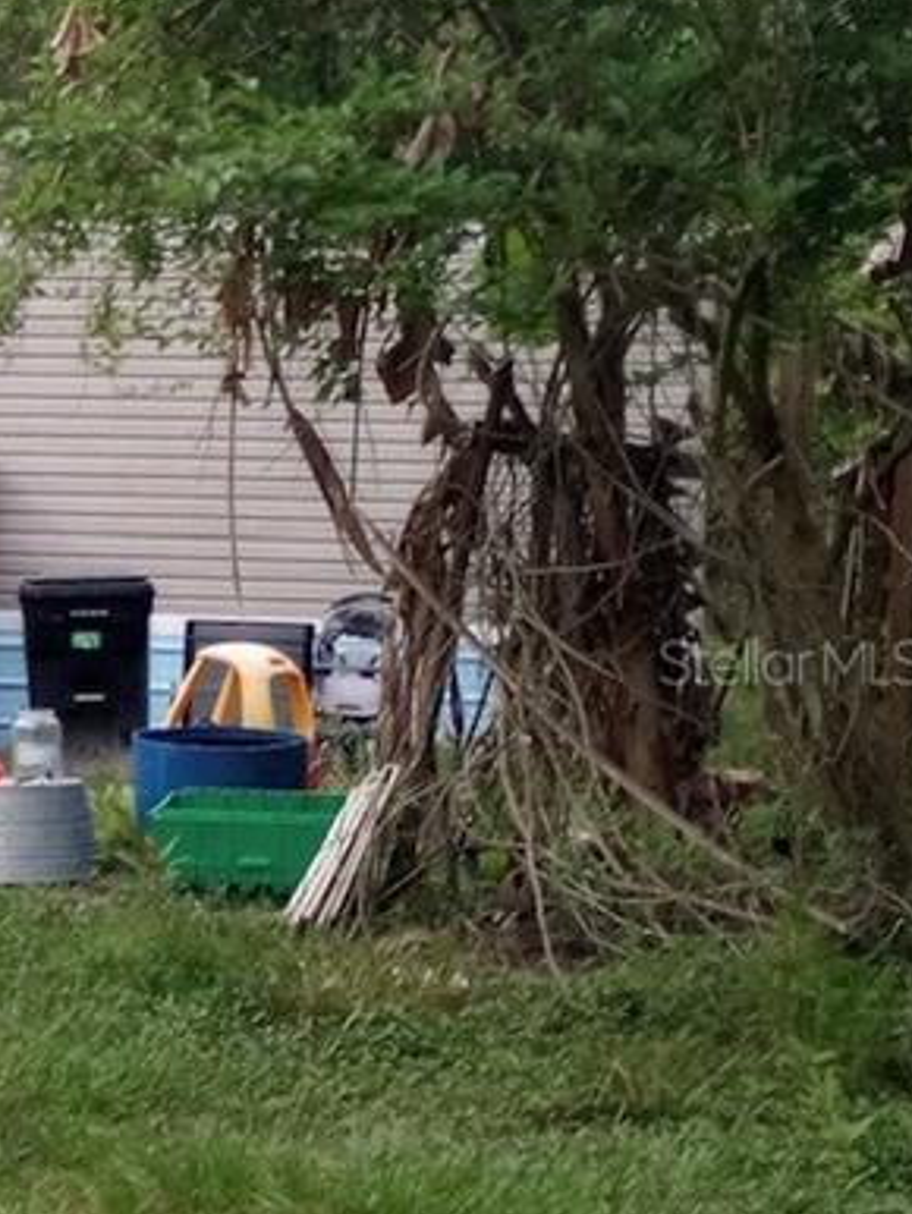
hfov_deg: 15.6
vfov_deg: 22.5
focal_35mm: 87
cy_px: 660
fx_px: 3053
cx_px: -478
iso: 387
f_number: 1.8
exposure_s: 1/30
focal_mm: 4.27
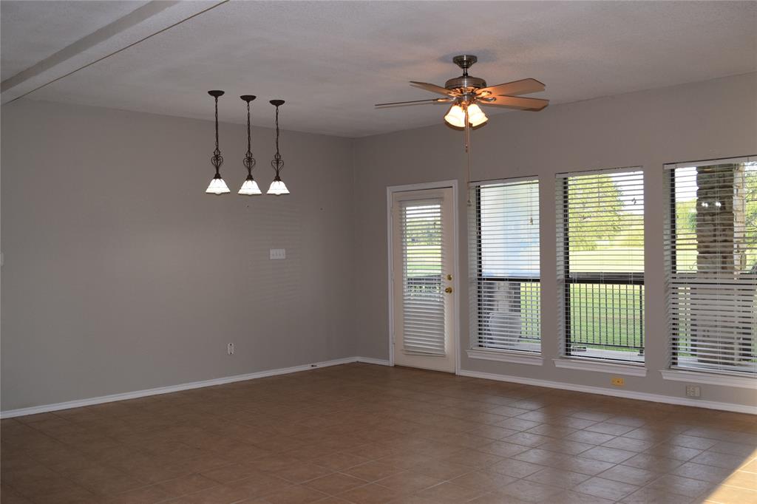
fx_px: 757
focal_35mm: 36
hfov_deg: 53.1
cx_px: 378
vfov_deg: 36.8
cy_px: 252
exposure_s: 1/125
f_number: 5.6
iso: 500
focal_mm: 24
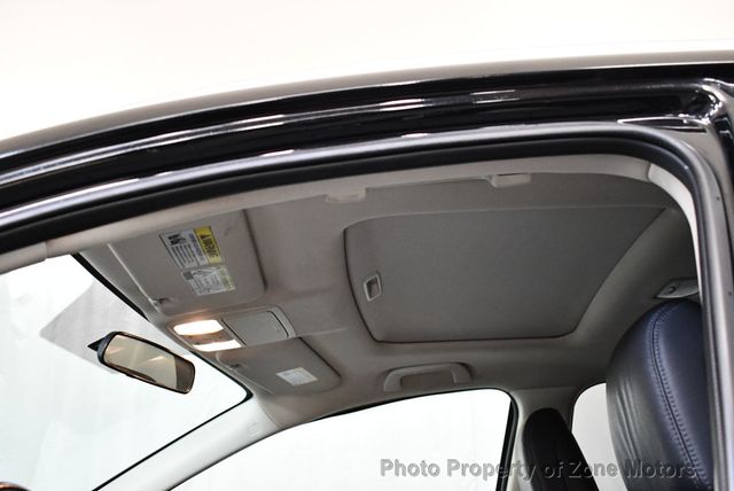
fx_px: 735
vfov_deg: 36.9
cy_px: 246
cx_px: 367
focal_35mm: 36
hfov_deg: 53.1
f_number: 3.5
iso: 2800
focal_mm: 18
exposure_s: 1/125
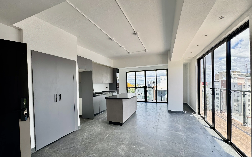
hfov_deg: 101.5
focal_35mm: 15
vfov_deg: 74.6
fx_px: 103
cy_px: 87
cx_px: 126
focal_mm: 2.22
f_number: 2.2
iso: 40
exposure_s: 1/200
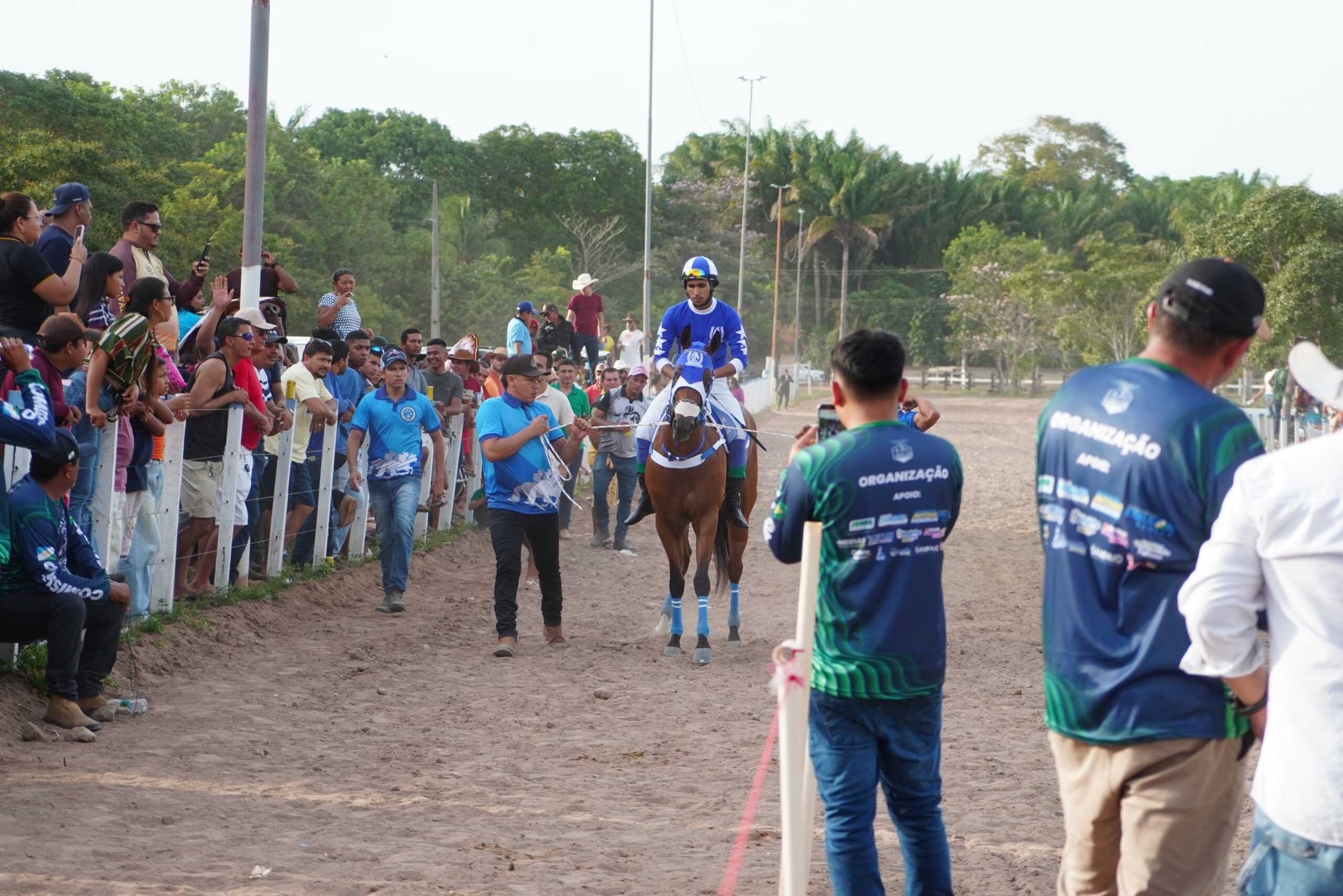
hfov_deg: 19.5
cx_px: 672
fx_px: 3917
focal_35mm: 105
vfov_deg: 13.0
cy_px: 448
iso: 250
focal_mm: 70
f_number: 4
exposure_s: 1/640
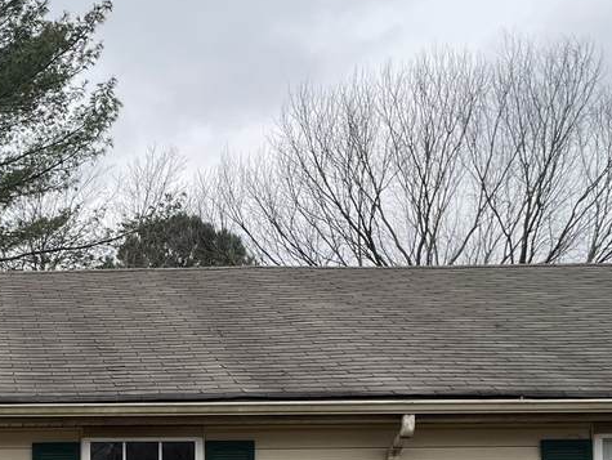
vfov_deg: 19.9
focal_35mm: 70
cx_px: -81
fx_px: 1239
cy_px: 537
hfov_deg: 25.5
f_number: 1.6
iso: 32
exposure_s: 1/437
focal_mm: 4.2
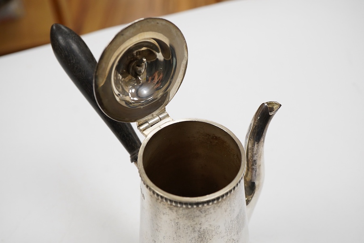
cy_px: 122
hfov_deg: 43.6
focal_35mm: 45
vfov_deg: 29.9
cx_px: 182
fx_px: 455
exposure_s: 1/125
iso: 800
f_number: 9
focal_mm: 30
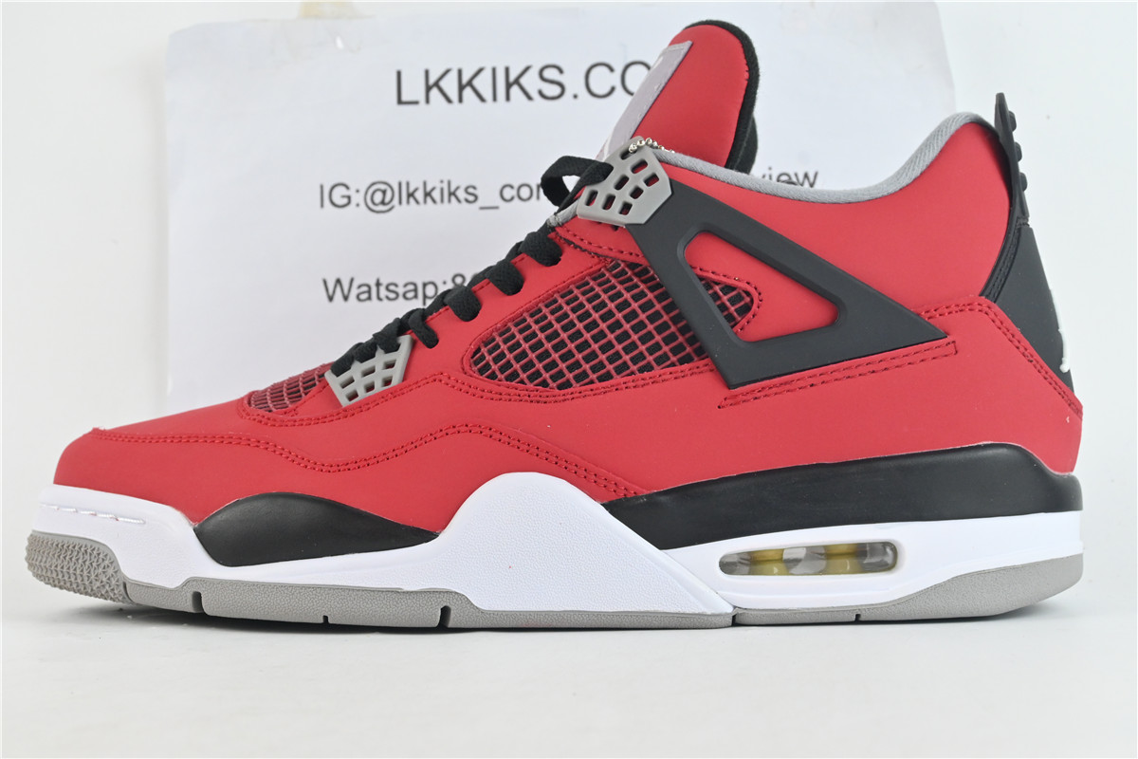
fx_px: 1754
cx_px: 569
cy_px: 380
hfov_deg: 35.9
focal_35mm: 56
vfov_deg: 24.4
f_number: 9
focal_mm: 37
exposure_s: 1/100
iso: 1250
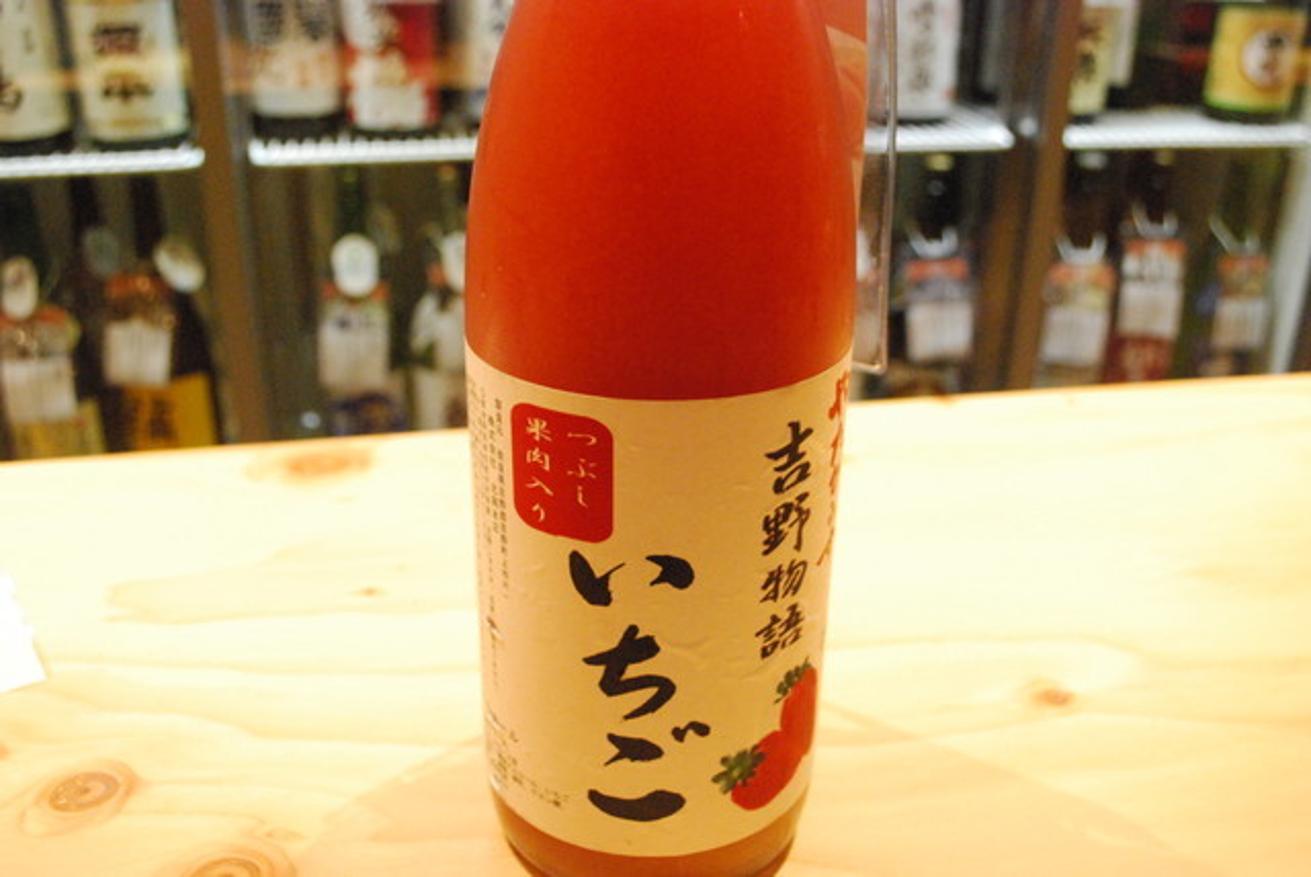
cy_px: 438
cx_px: 656
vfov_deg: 36.9
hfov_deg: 53.1
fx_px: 1312
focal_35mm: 36
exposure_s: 1/100
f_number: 5
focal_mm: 24
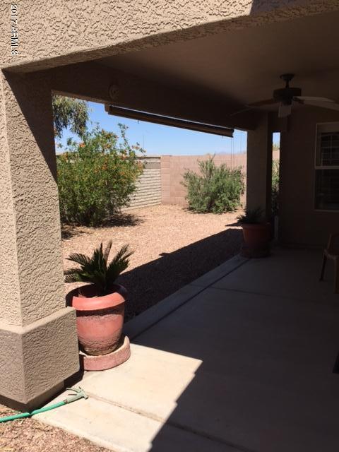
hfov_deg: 48.2
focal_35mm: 29
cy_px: 226
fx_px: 379
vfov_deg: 61.7
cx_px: 170
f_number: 2.2
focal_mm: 4.15
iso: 32
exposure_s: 1/2083
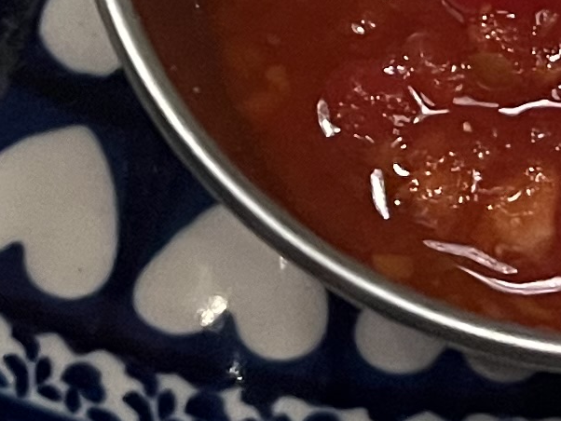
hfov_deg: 11.2
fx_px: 2821
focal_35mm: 174
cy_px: -786
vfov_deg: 7.6
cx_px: 580
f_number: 1.6
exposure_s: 1/25
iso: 500
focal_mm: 5.1
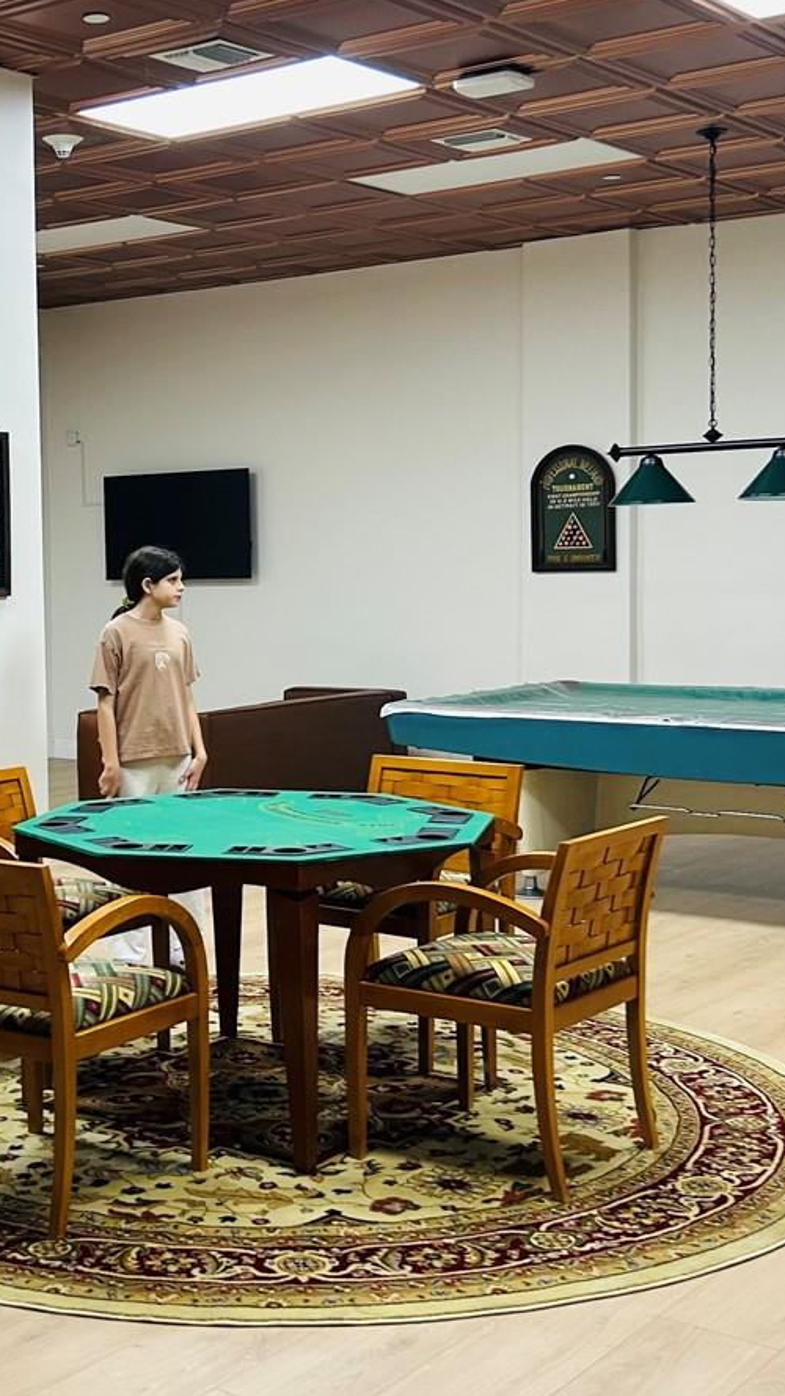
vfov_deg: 40.6
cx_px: 105
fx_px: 1887
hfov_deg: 23.0
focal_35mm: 51
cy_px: 656
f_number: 1.5
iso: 100
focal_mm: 5.7
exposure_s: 1/60
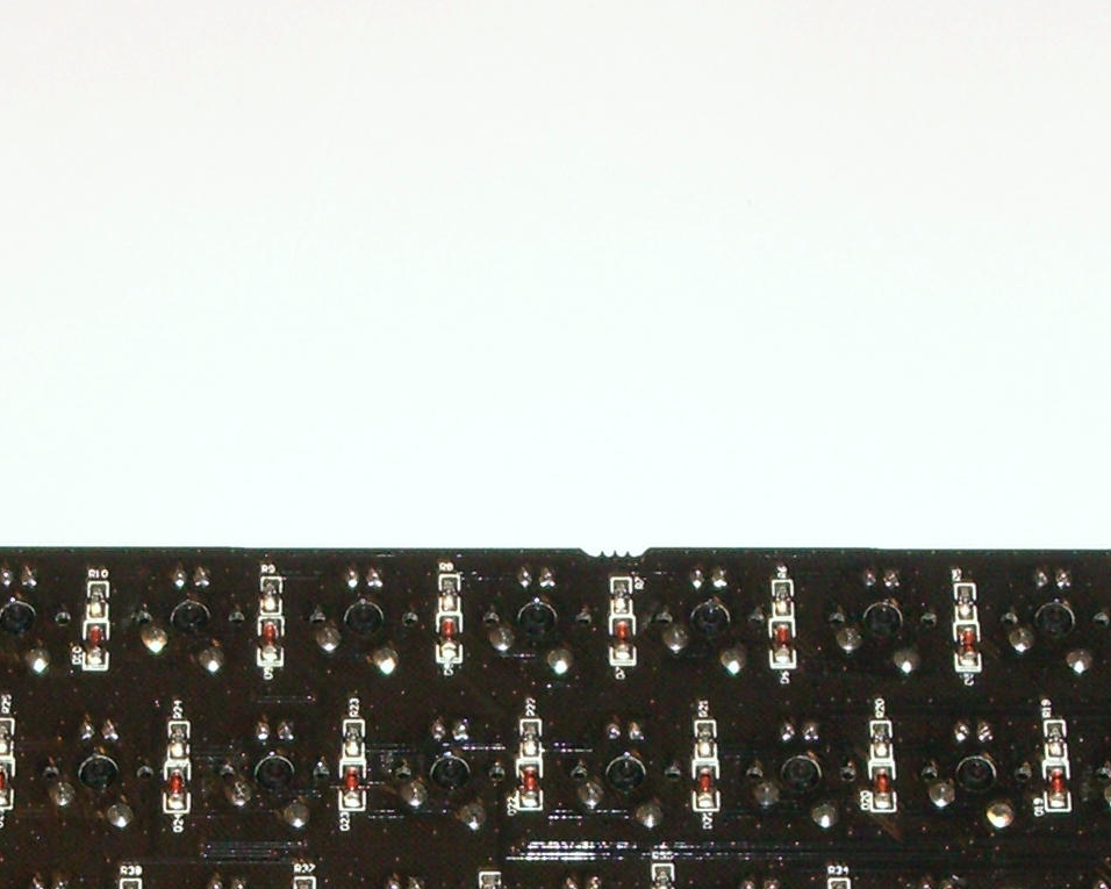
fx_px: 5327
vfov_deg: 9.5
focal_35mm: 162
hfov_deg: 11.9
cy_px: 956
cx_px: 540
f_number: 3.5
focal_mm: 10.2
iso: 200
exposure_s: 1/60
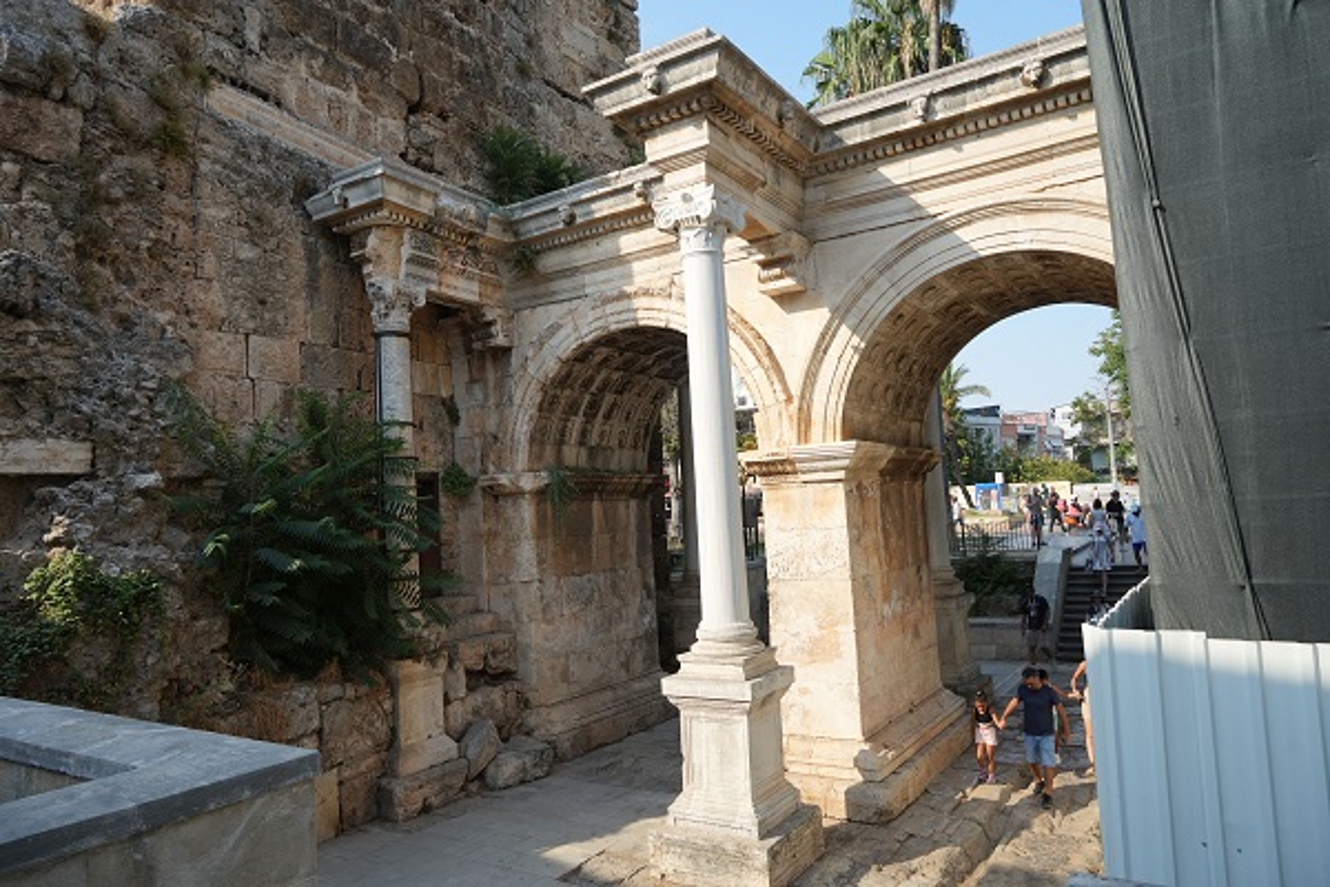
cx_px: 665
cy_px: 444
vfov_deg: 53.1
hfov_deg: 73.7
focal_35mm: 24
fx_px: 887
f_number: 5.6
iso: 1000
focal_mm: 24
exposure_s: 1/3200
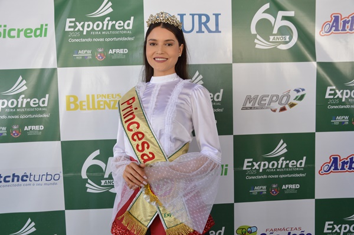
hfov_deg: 51.3
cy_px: 118
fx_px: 368
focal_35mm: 38
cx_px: 177
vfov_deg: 35.4
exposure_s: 1/100
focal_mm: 25
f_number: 5
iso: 400
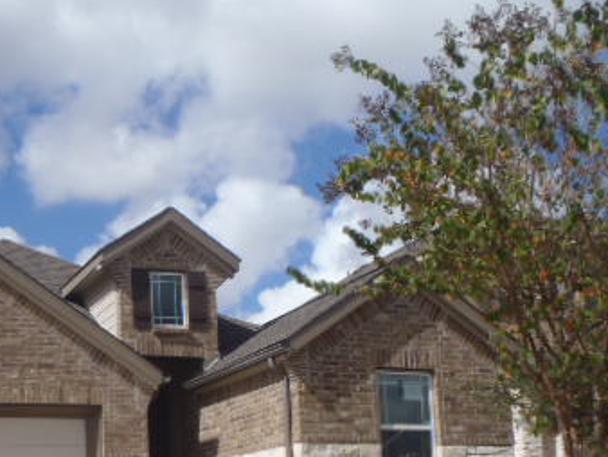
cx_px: 131
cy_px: 405
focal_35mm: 53
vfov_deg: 26.7
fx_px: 932
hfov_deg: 35.1
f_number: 3.9
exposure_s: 1/1000
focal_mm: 5
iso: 80
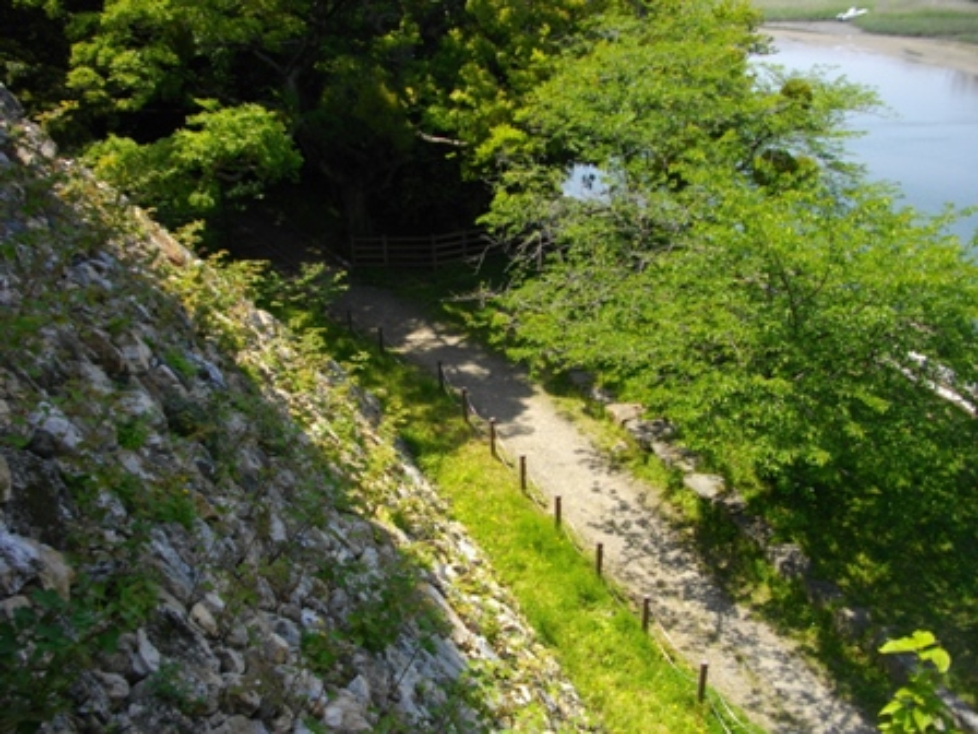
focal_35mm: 32
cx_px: 489
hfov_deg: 56.8
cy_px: 367
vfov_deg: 44.2
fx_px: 904
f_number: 2.9
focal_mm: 5.7
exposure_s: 1/800
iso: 100
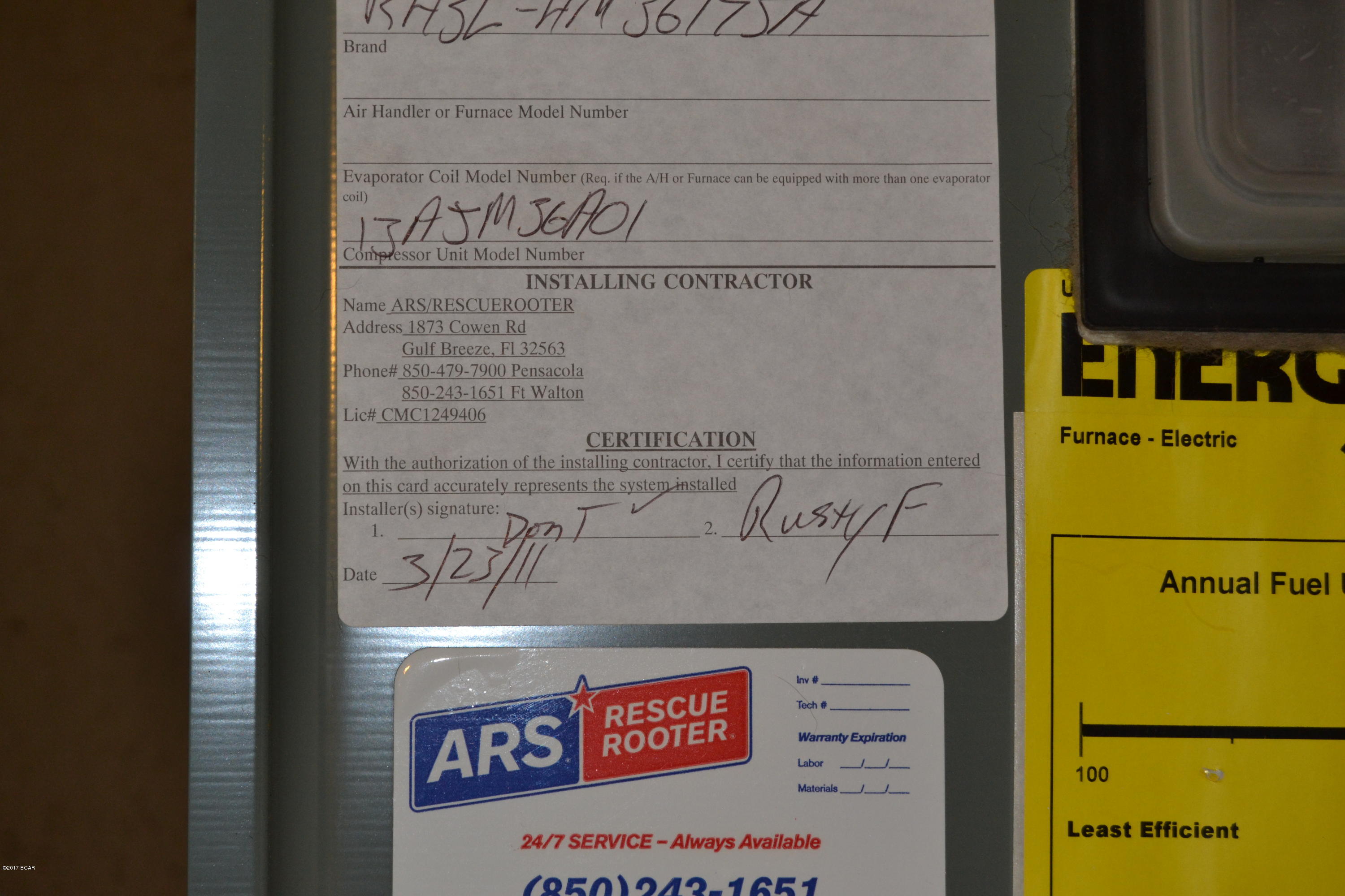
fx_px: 3082
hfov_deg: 24.6
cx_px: 672
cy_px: 448
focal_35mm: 82
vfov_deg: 16.6
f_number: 5.6
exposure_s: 1/60
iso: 720
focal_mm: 55
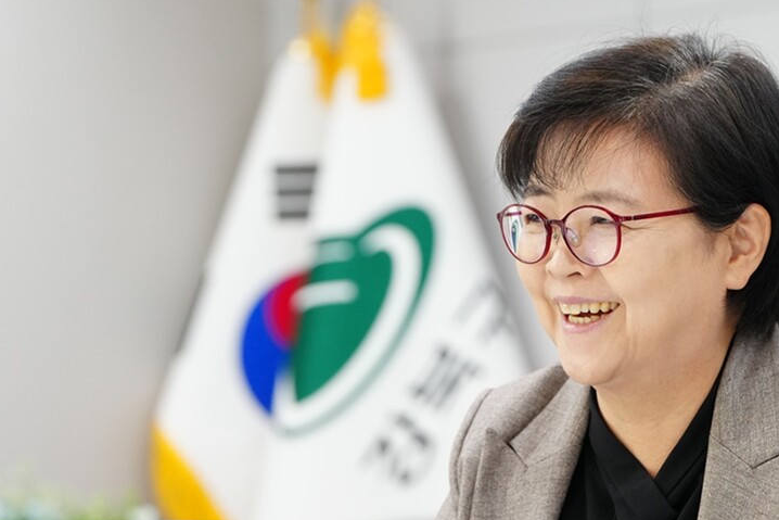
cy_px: 405
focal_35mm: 164
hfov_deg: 12.5
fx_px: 3549
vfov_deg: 8.4
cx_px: 459
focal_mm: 92
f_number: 4.5
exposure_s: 1/125
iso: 2000
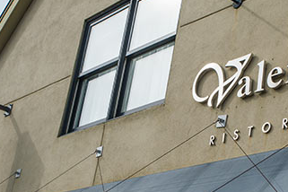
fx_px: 520
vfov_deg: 20.7
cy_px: 148
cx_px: 170
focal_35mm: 65
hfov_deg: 30.9
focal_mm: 36
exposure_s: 1/350
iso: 400
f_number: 16
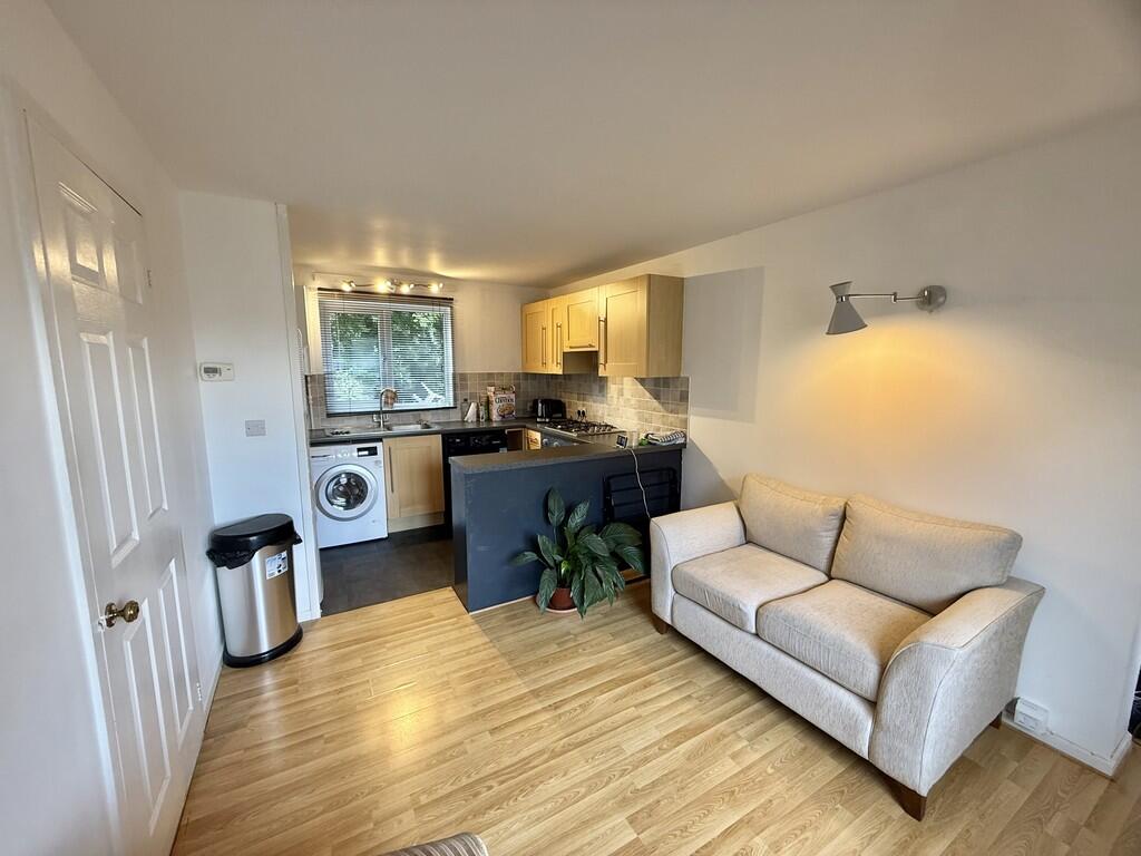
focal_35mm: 14
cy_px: 428
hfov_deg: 102.1
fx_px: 461
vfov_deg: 85.7
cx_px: 570
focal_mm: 2.22
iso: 200
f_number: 2.2
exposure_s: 1/50
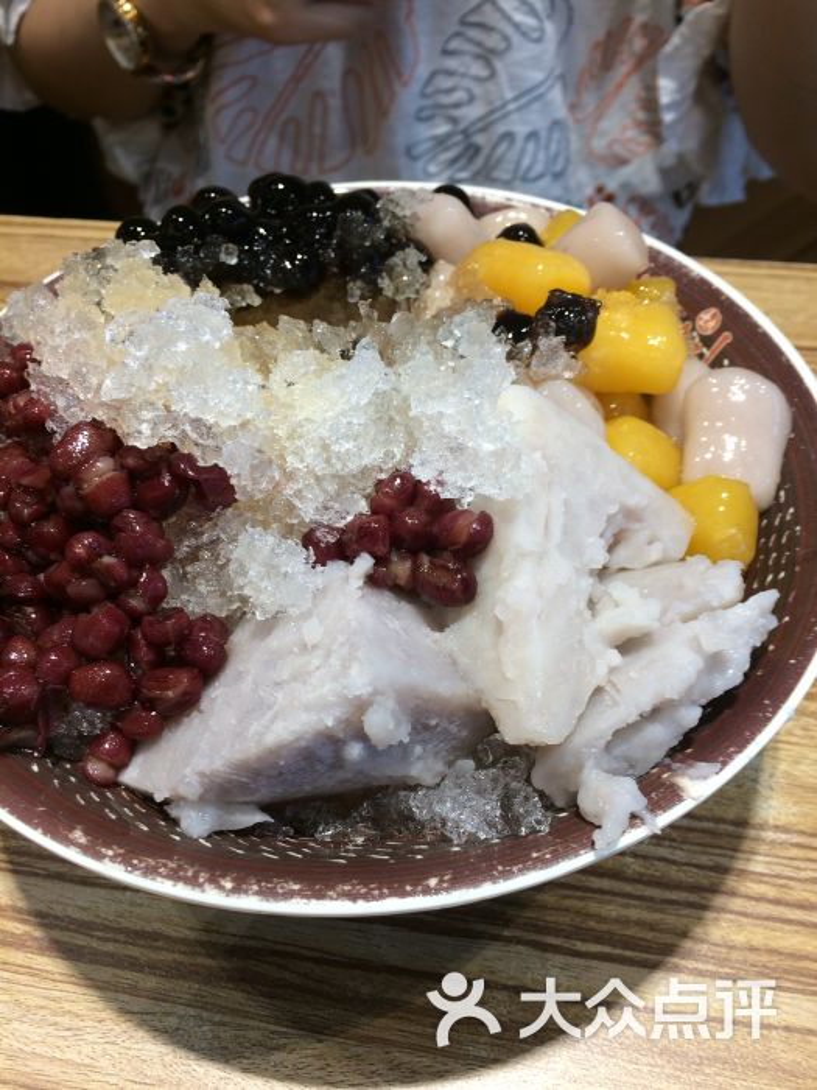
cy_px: 545
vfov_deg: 61.7
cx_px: 408
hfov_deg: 48.2
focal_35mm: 29
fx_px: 913
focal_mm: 4.15
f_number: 2.2
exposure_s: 1/33
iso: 40
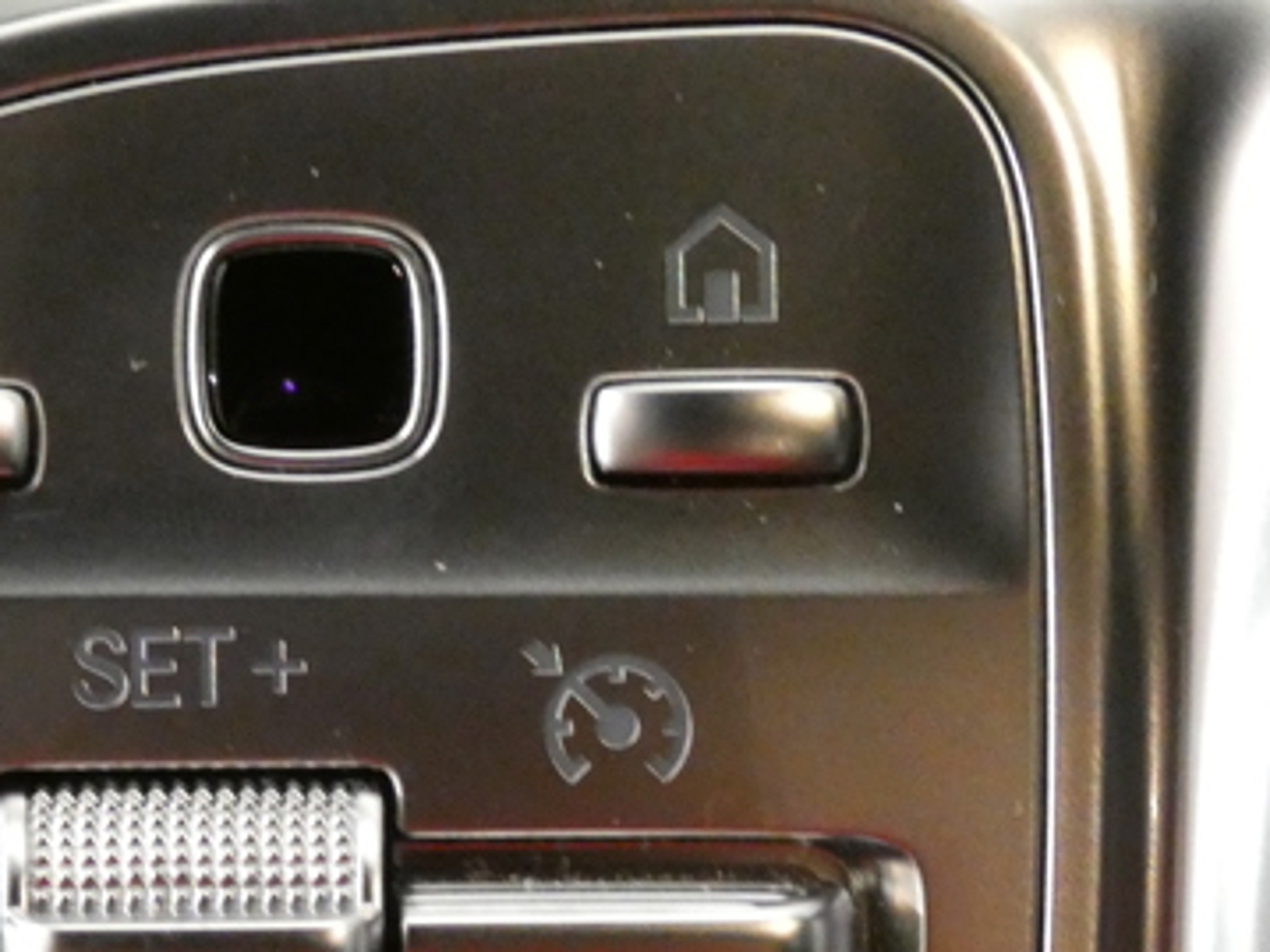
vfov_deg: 8.0
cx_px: 290
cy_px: 591
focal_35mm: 185
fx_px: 6785
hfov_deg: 10.7
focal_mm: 14.8
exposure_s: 1/20
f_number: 4.5
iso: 1600
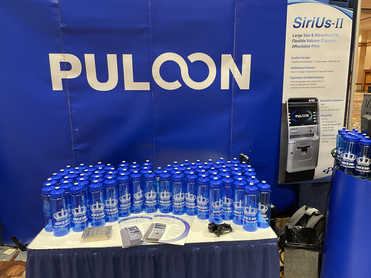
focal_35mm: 26
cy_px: 139
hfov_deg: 67.3
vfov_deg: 53.1
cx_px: 186
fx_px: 279
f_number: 1.6
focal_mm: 4.2
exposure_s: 1/60
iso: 400
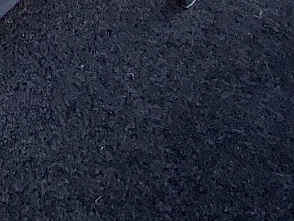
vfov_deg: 10.5
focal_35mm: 91
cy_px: -469
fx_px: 773
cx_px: -25
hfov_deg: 20.6
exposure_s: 1/100
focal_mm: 1.74
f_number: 2.2
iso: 80
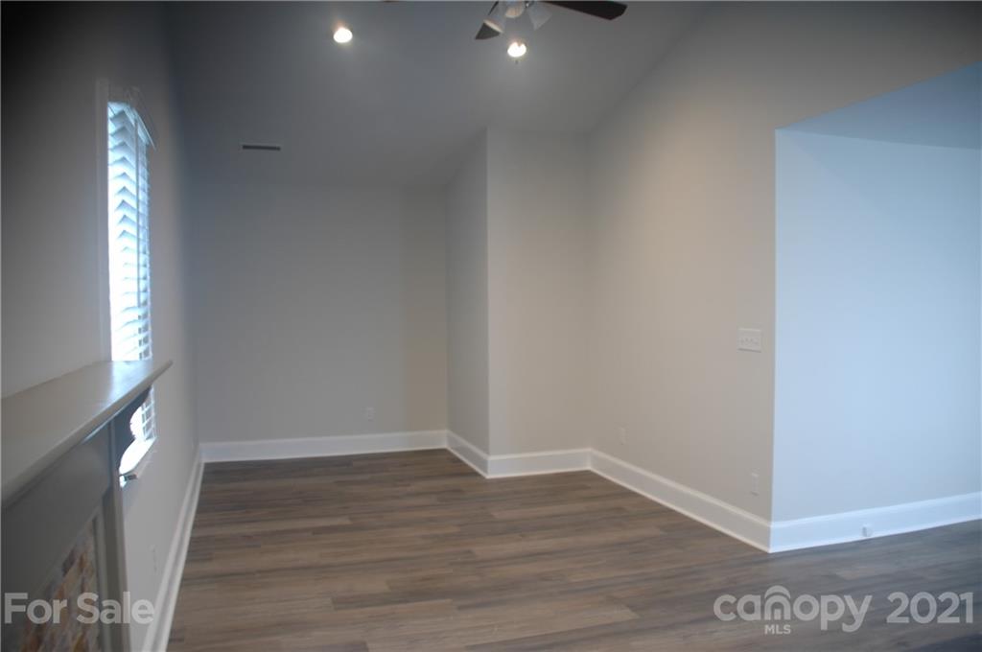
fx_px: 817
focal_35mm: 30
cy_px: 326
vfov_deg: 43.5
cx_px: 491
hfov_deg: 62.0
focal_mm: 20
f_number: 3.8
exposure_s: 1/6
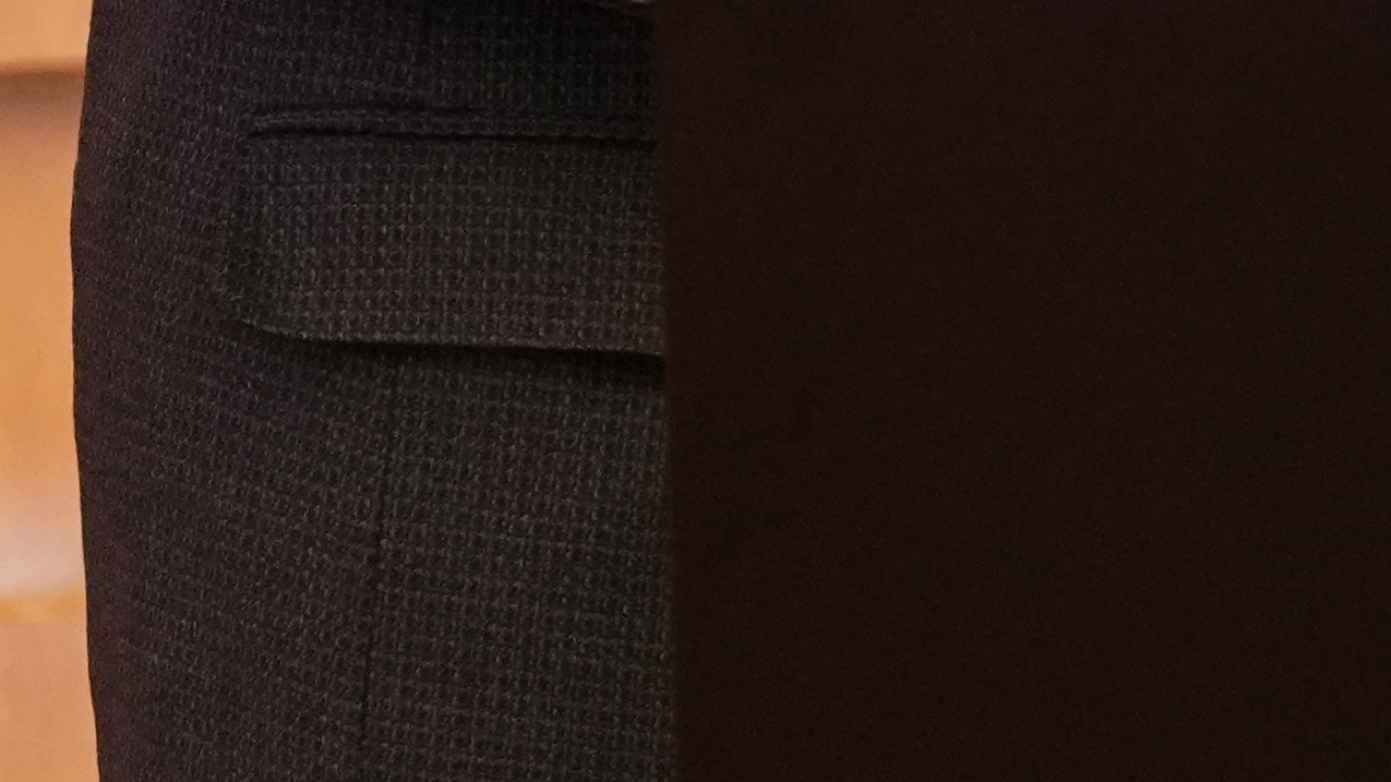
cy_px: -1169
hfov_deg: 2.0
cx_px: 1825
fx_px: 39906
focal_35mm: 1082
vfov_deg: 1.1
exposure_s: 1/160
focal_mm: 188
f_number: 2.8
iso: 2500
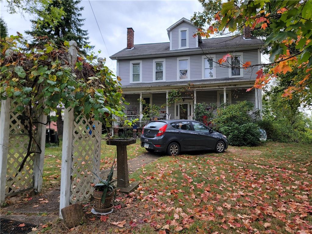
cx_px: 156
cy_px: 117
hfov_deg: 71.6
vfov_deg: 56.8
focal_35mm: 24
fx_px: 216
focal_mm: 6.7
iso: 16
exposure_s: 1/196
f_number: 1.8
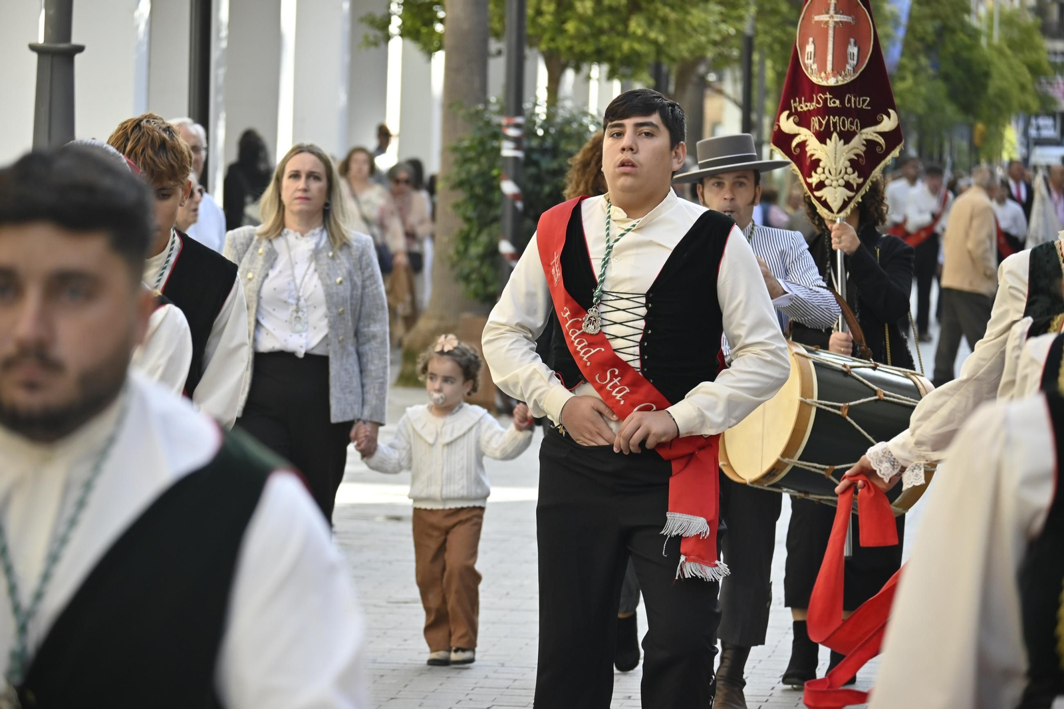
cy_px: 354
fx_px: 5097
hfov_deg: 11.9
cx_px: 532
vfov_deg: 8.0
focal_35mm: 172
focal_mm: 115
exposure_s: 1/400
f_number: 5.3
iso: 500
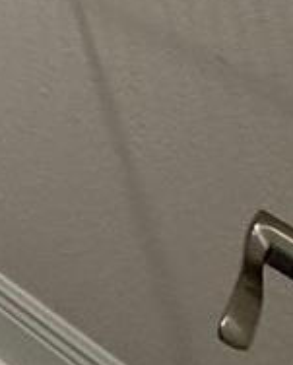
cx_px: -440
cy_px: -371
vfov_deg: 16.5
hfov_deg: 12.9
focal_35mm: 87
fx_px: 941
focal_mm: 2.22
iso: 320
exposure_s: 1/120
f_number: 2.2
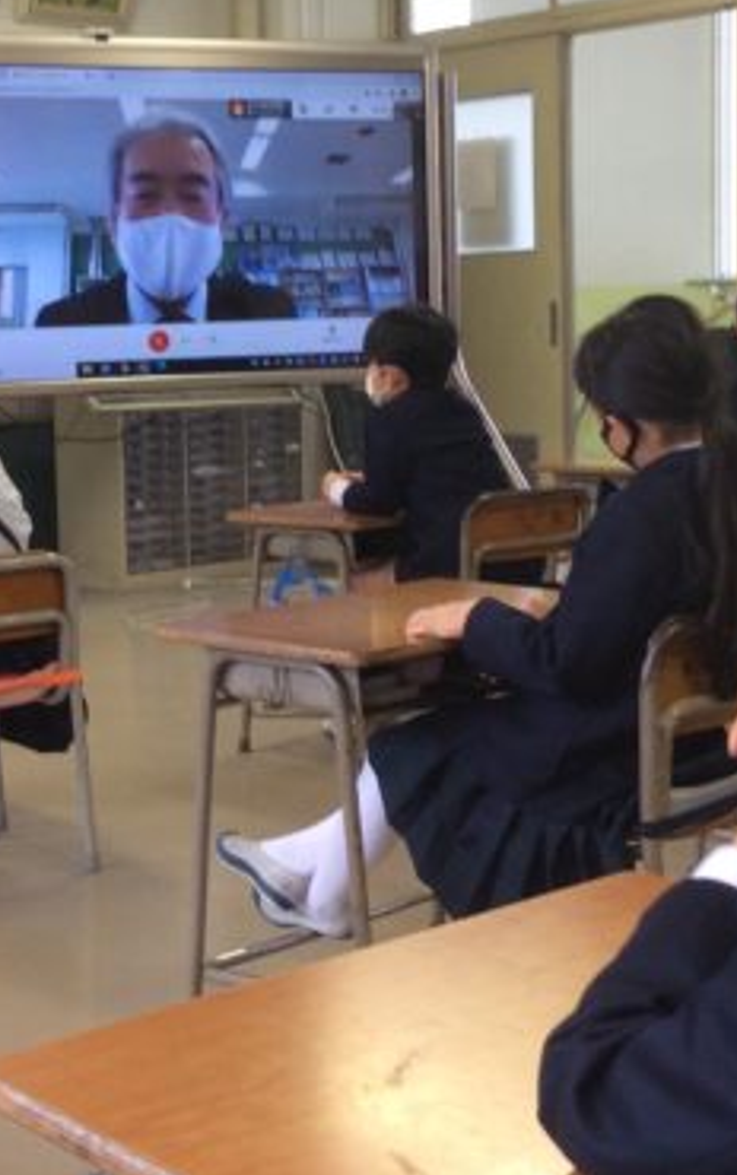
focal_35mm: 64
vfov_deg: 31.8
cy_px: 437
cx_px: 260
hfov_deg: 20.3
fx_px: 2052
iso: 50
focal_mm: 3.3
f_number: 2.4
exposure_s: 1/24
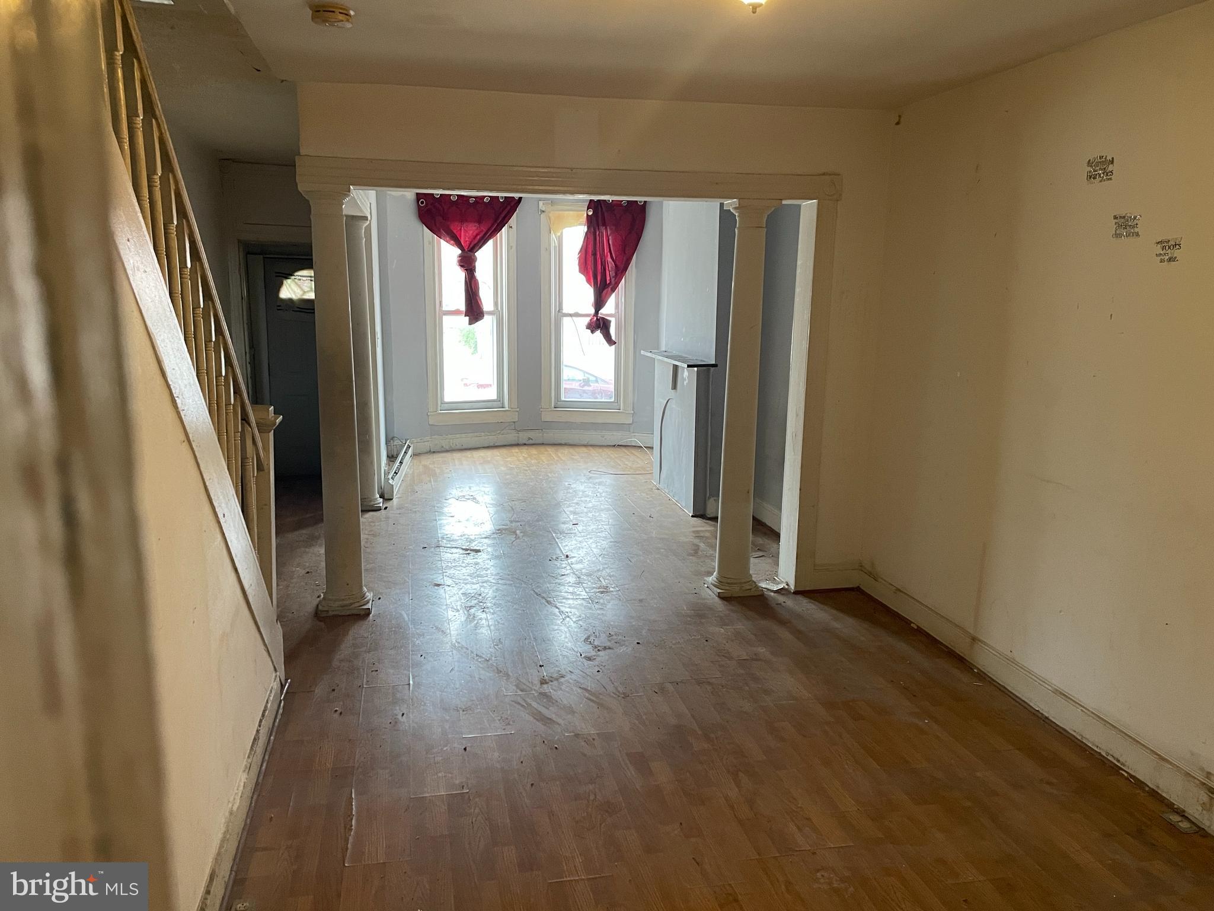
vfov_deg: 53.1
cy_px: 456
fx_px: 912
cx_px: 607
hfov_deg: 67.3
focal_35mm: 26
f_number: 1.6
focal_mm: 4.2
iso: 400
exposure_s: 1/60
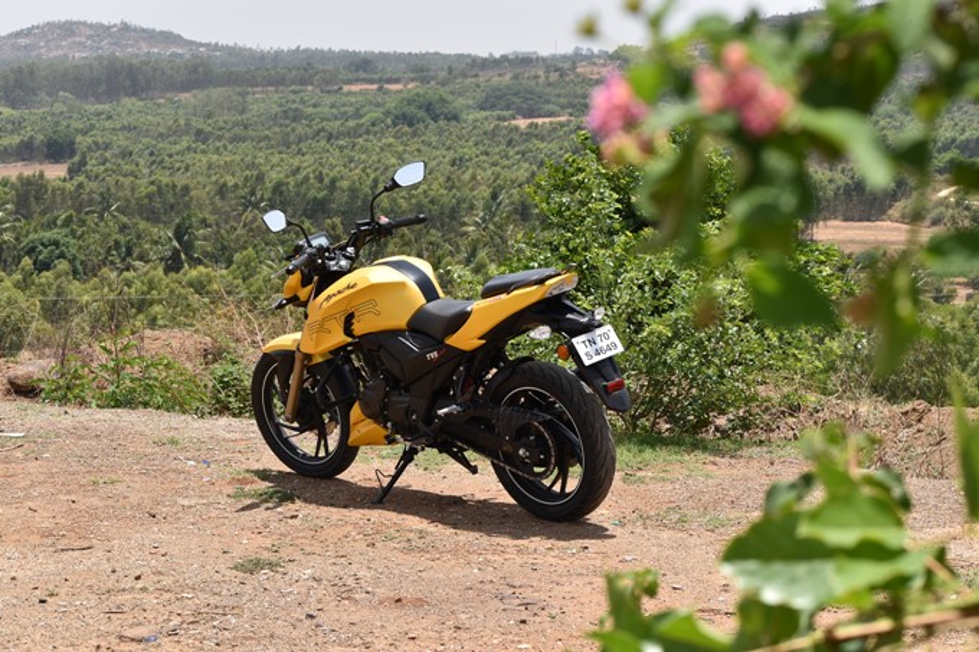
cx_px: 490
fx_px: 2243
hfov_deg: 24.6
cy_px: 326
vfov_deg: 16.5
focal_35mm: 82
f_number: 9
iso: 200
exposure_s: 1/320
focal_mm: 55
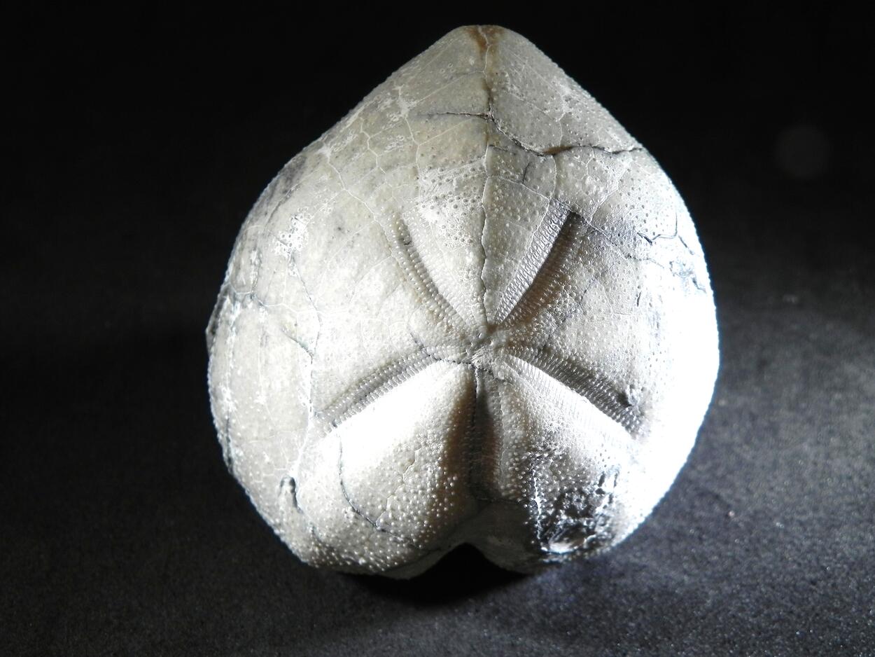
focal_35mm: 37
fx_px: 935
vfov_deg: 38.7
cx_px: 438
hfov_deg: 50.1
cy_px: 328
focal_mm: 6.6
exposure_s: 1/118
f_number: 3.2
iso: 160
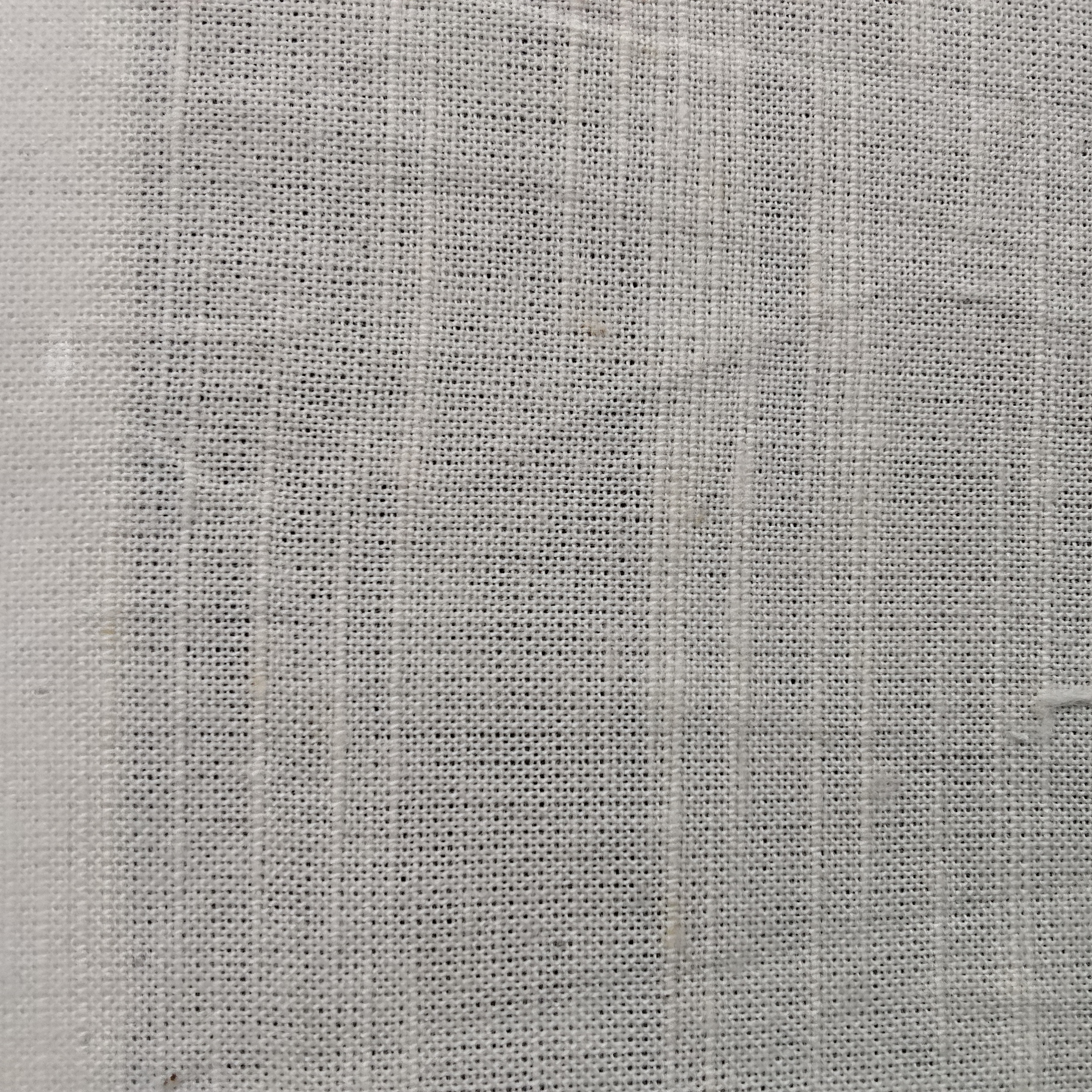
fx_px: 1106
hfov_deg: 52.2
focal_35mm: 31
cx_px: 659
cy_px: 551
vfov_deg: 52.5
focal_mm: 2.78
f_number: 2
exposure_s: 1/100
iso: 250
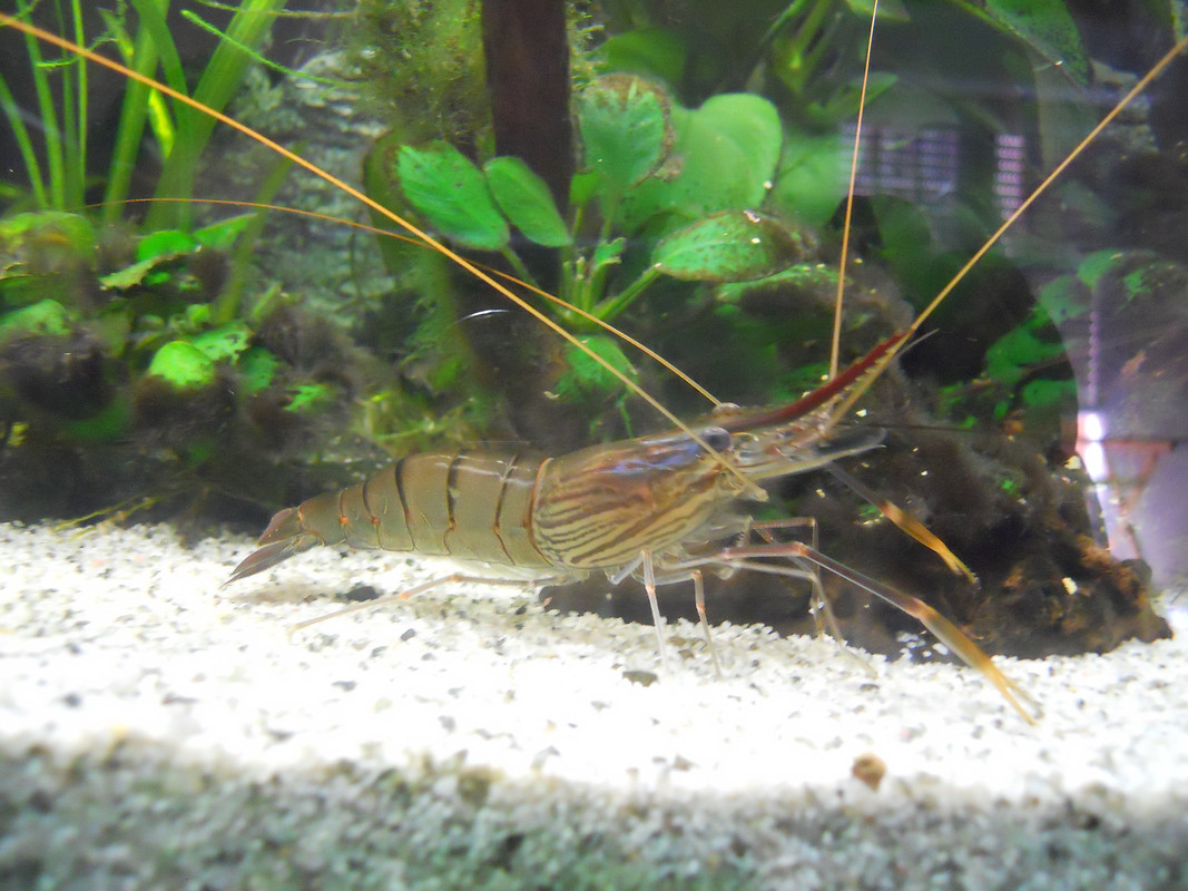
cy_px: 446
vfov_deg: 49.7
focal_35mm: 28
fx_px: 961
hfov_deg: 63.4
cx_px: 594
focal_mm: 5
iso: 800
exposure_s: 1/20
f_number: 2.7
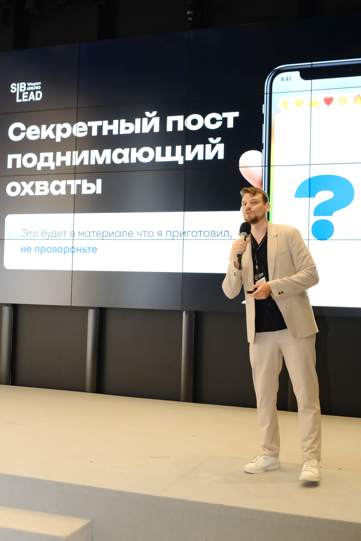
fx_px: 677
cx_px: 180
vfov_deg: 43.6
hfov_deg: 29.9
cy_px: 270
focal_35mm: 45
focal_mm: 30
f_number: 4.5
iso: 3200
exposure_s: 1/80
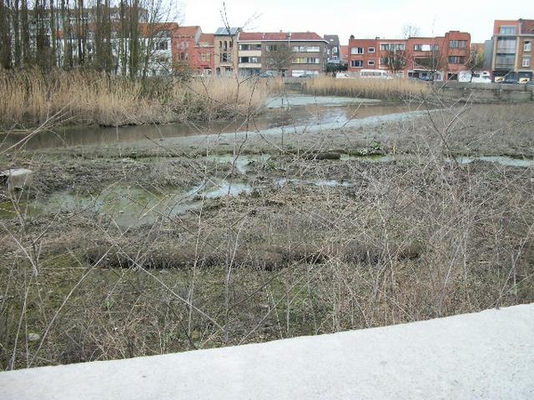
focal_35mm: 32
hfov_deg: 56.8
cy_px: 200
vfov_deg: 44.2
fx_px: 494
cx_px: 267
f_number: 8.8
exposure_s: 1/50
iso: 80
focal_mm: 5.7
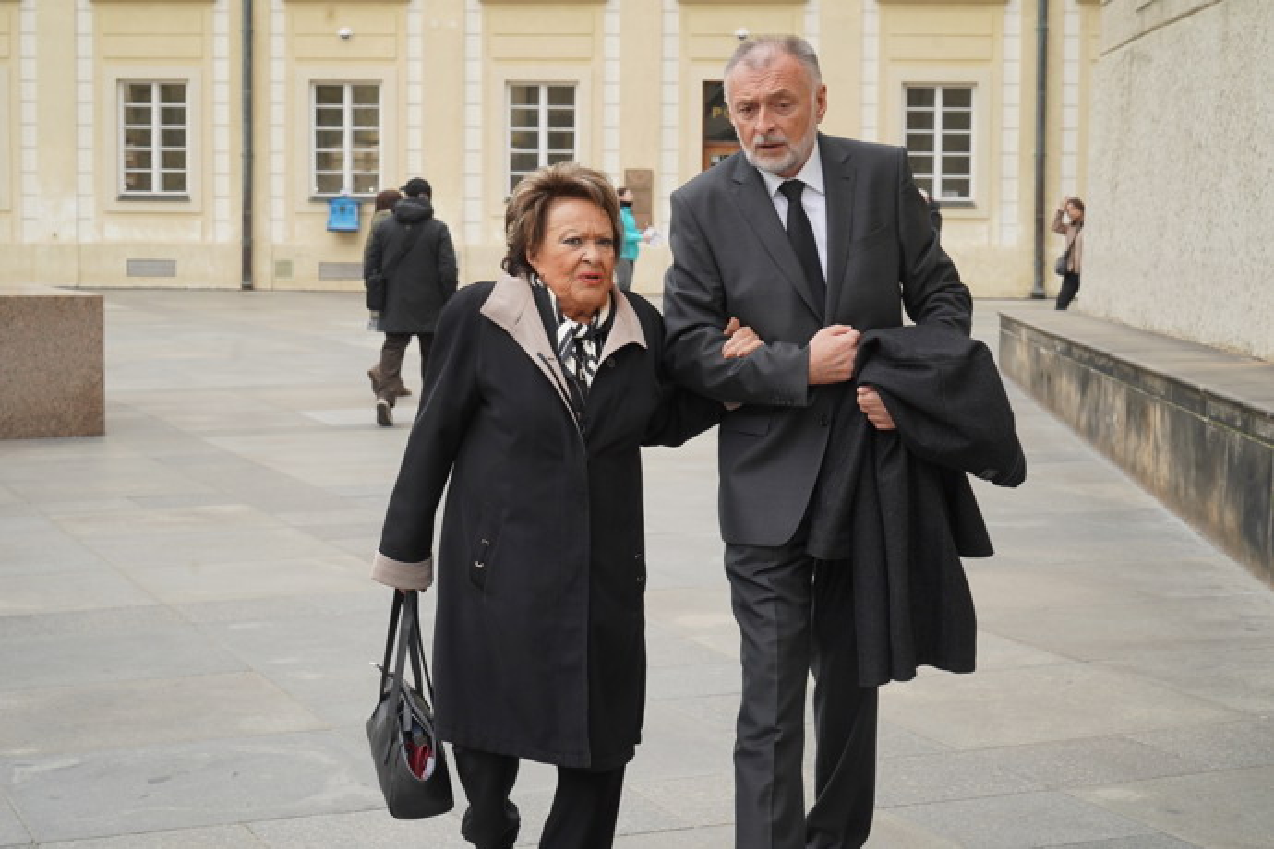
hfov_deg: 28.8
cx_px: 637
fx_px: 2477
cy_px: 424
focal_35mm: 70
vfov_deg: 19.5
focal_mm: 70
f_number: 9
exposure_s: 1/200
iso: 1000
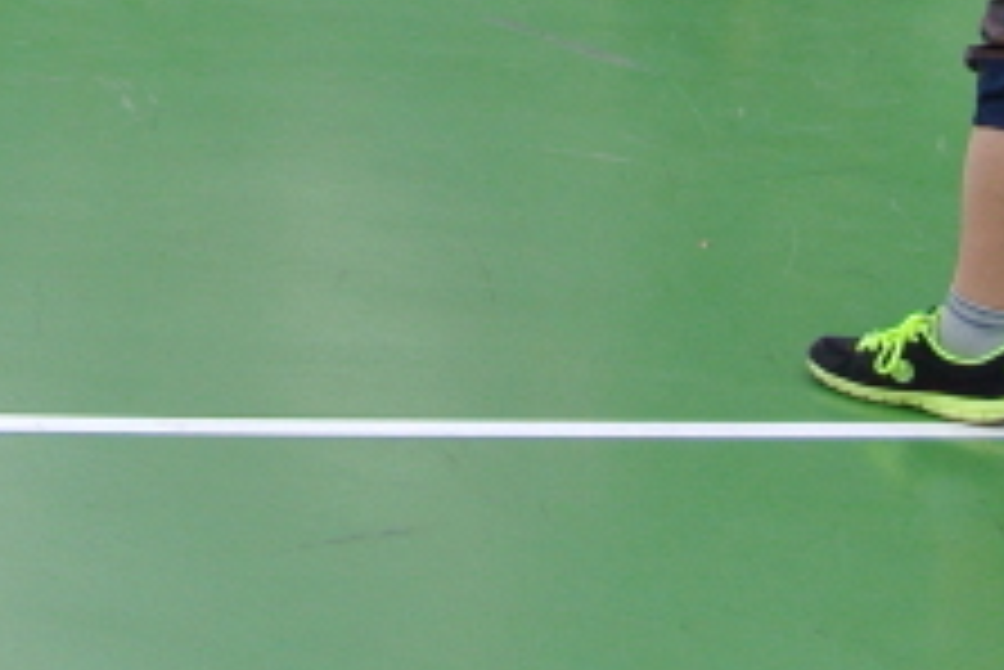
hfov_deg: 13.9
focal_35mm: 133
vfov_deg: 9.7
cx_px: -743
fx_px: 3711
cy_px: -582
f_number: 3.5
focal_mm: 11
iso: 140
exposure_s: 1/500
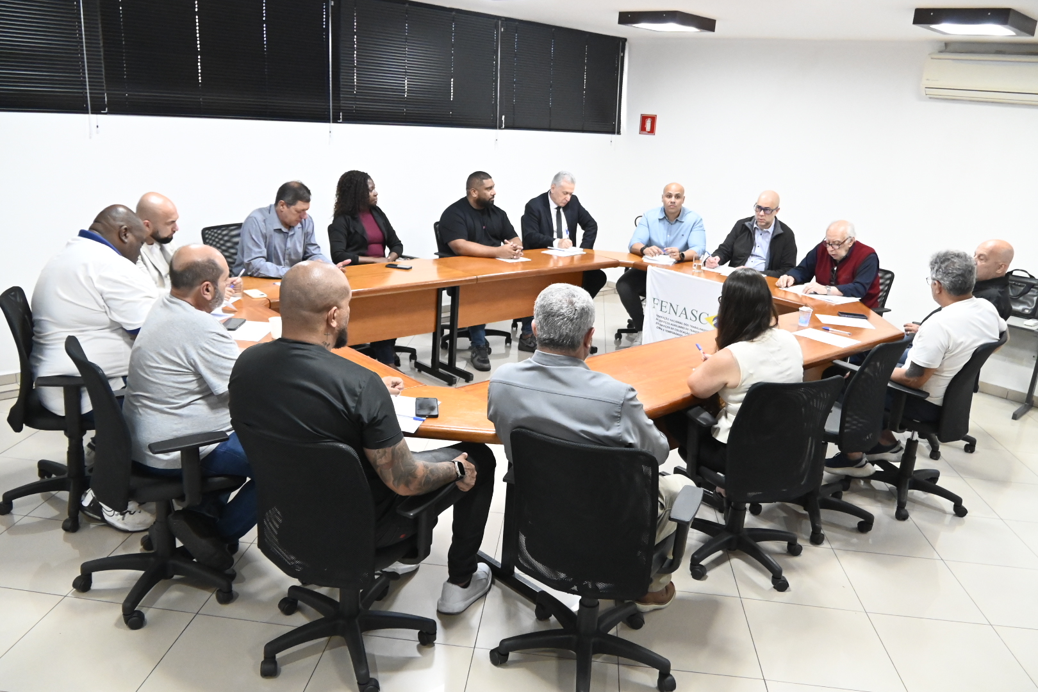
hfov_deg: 67.4
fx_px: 778
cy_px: 346
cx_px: 519
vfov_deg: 47.9
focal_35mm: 27
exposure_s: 1/200
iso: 6400
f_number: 4
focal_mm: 18
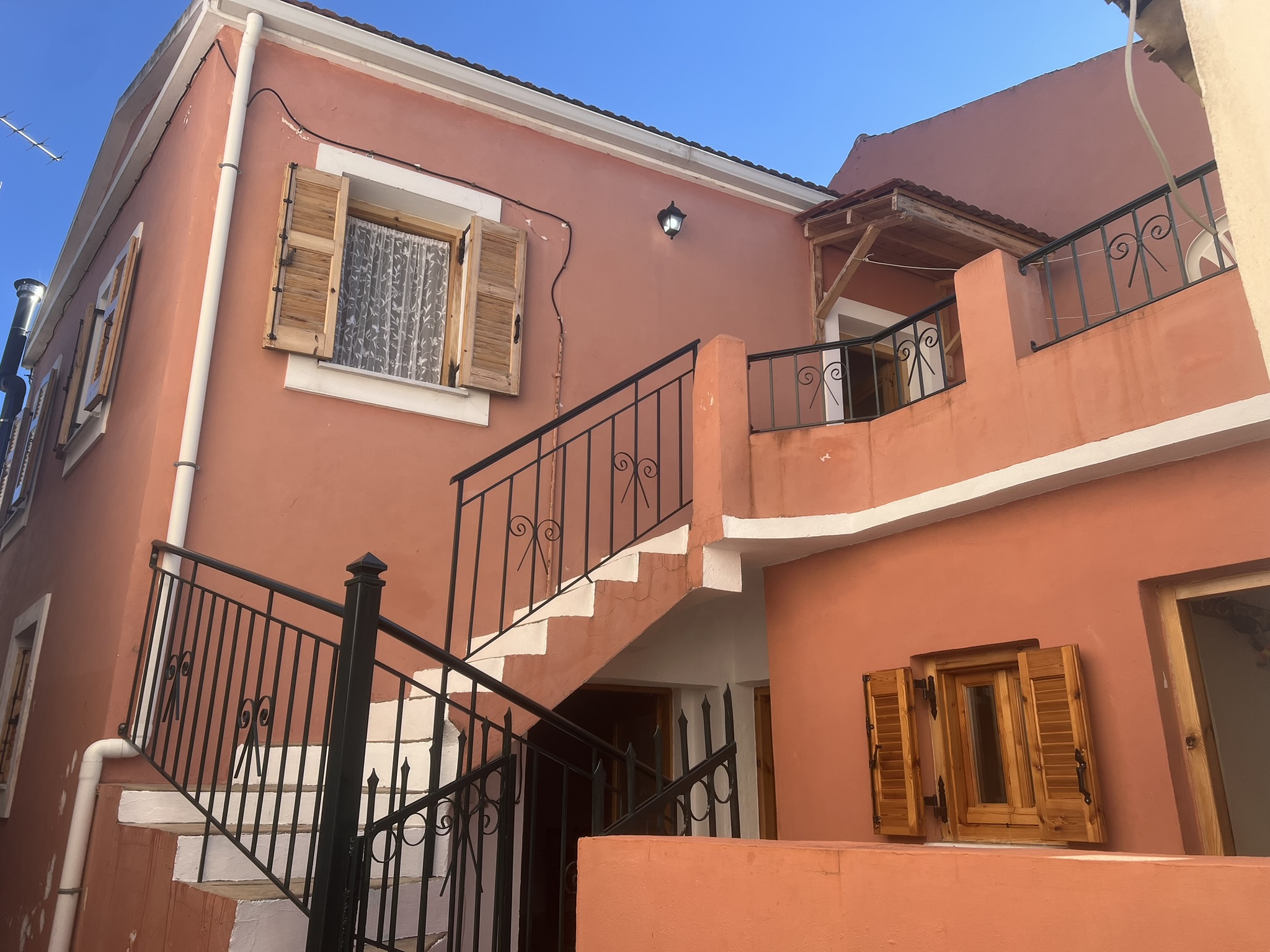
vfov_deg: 53.1
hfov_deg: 67.3
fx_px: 954
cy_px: 476
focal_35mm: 26
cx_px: 635
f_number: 1.5
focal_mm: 5.7
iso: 50
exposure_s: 1/2083
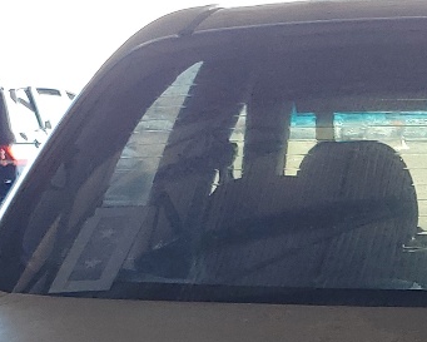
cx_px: 540
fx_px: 1504
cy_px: 609
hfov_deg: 15.5
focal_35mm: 119
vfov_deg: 12.0
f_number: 1.5
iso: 50
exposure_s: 1/128
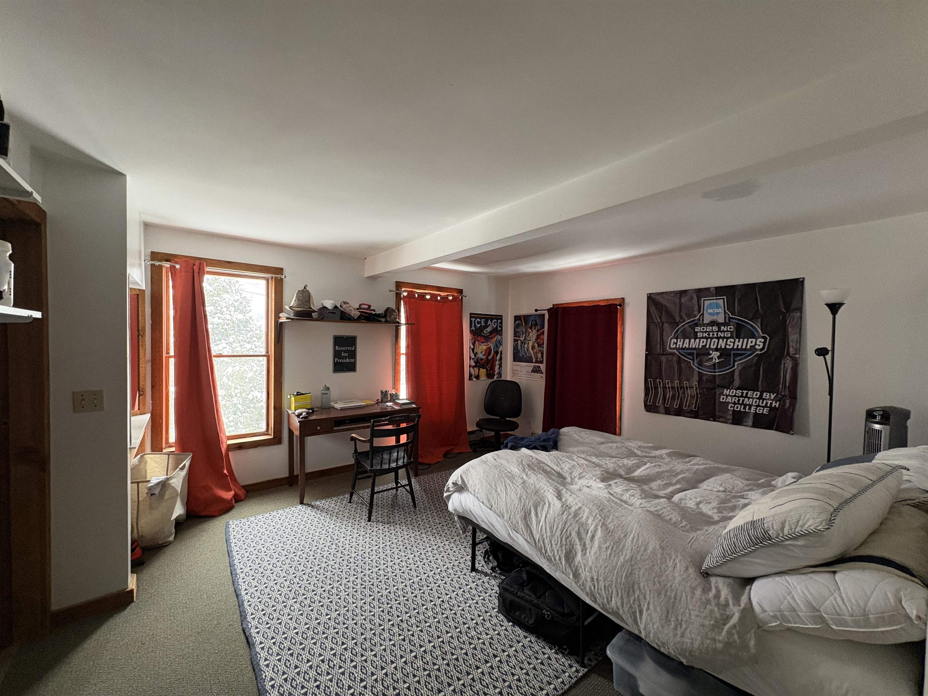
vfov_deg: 85.7
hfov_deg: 102.1
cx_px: 464
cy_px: 348
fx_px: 375
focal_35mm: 14
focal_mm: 2.22
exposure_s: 1/60
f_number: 2.2
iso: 400
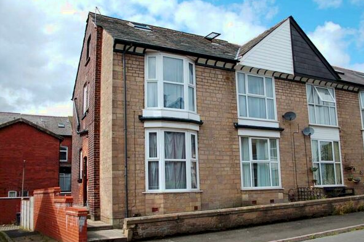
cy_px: 135
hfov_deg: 58.7
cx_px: 195
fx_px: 323
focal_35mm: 32
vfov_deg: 41.0
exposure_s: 1/1250
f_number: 3.5
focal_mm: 18
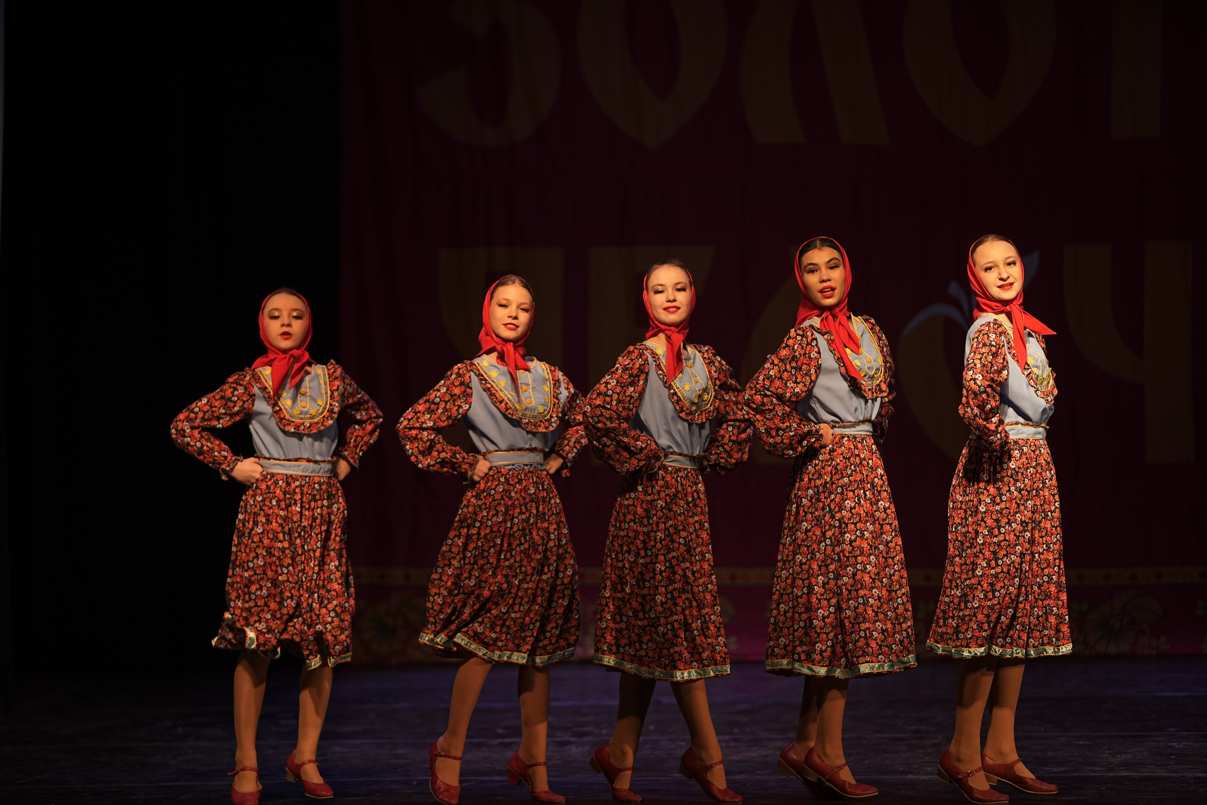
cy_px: 402
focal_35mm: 150
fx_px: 5029
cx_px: 604
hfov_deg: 13.7
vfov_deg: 9.1
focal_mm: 150
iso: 500
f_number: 2.8
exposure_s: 1/400
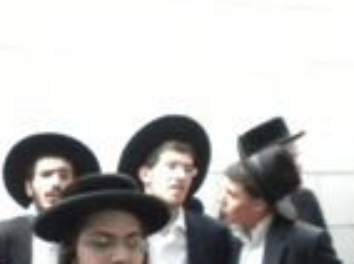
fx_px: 1705
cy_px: 296
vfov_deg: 8.8
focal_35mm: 167
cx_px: 12
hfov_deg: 11.7
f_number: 3.5
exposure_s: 1/280
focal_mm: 6.6
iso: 400
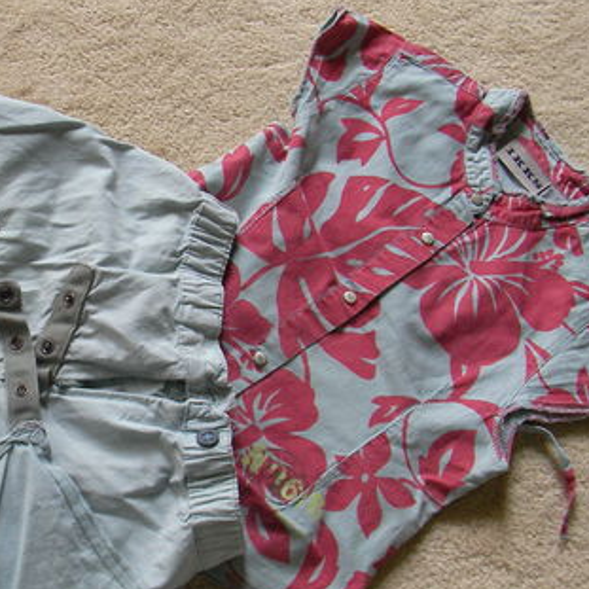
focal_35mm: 70
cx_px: 76
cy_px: 345
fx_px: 1348
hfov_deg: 24.1
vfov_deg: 24.6
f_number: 3.5
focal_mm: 6.3
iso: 100
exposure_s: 1/22
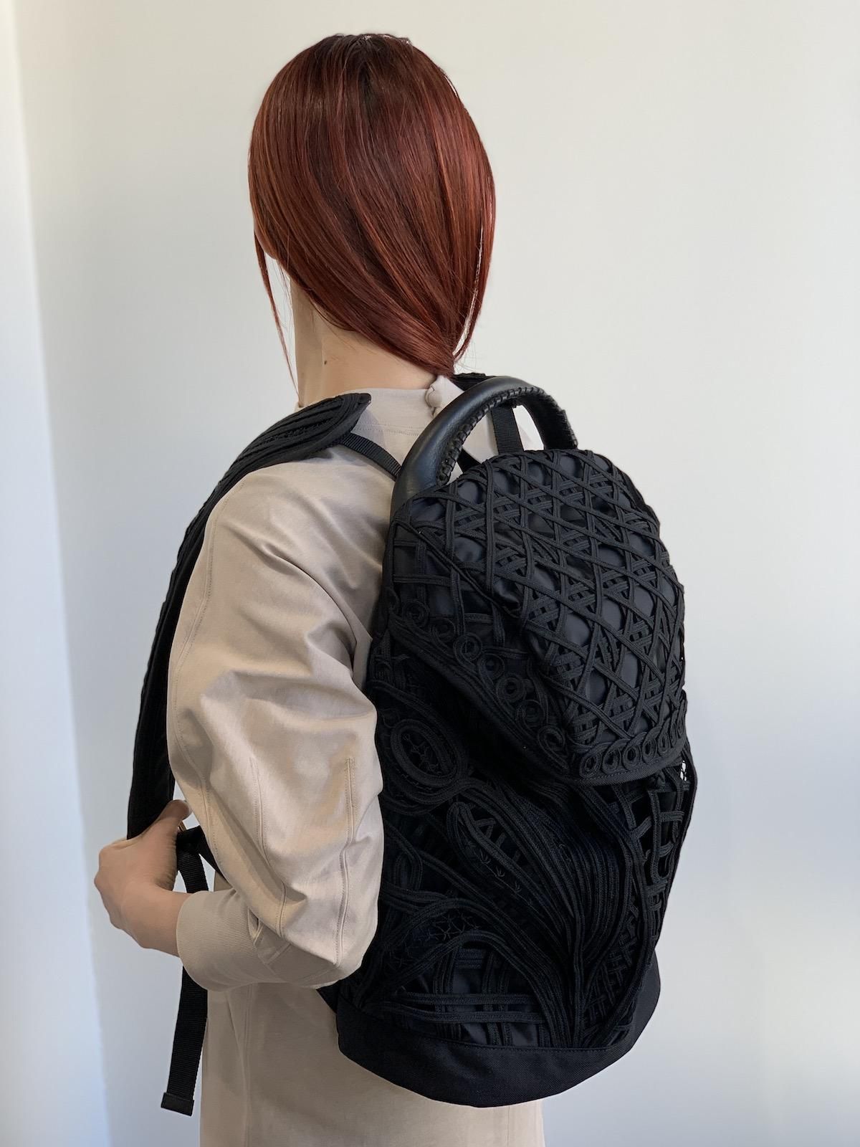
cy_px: 574
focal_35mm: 52
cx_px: 430
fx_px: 1723
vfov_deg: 36.8
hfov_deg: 28.0
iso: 40
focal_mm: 6
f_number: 2.4
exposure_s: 1/122
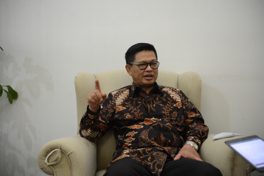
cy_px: 88
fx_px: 352
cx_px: 132
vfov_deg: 28.1
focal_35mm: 48
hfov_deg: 41.1
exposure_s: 1/50
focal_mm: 48
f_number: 3.5
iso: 4000
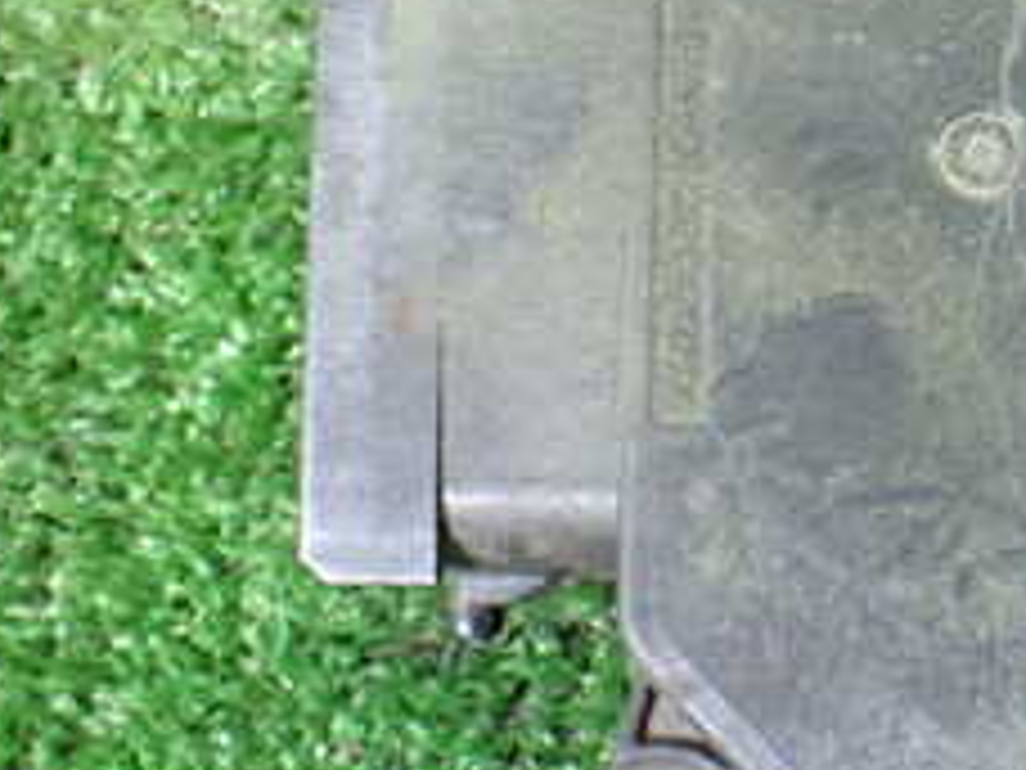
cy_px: 122
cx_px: 1282
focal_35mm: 79
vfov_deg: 18.4
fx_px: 2342
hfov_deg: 22.5
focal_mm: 5.4
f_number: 2.3
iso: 1000
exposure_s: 1/30
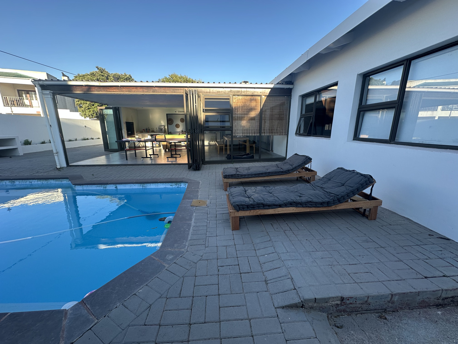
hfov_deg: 102.1
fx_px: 185
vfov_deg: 85.7
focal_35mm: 14
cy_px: 172
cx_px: 229
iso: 40
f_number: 2.2
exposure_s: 1/235
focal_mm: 2.22
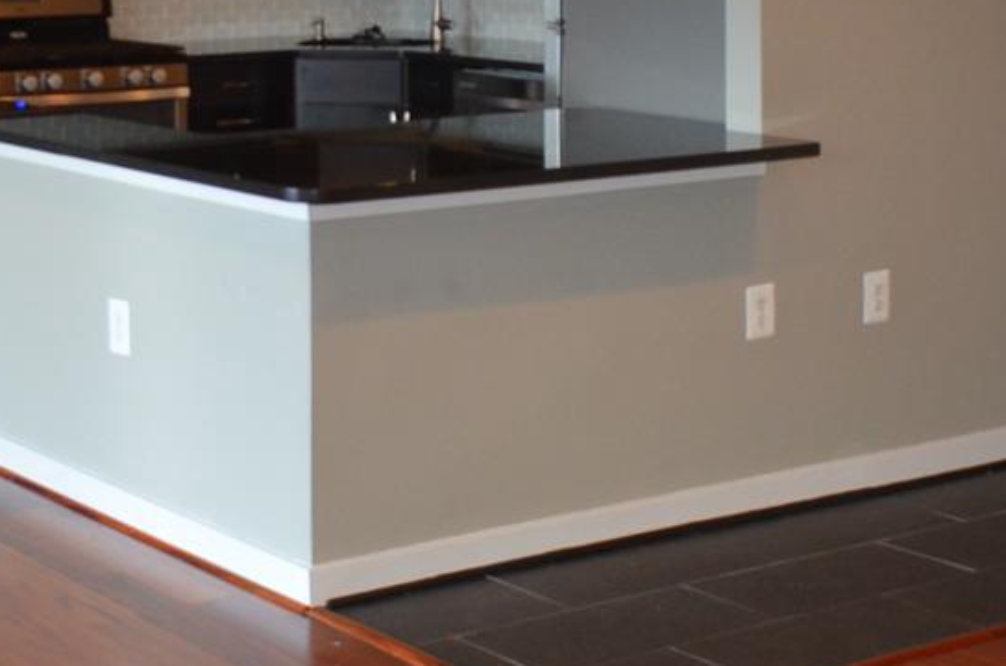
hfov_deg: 18.0
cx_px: 216
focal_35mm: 113
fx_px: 3150
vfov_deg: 11.9
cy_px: -13
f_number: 3.8
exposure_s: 1/60
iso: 720
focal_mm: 20
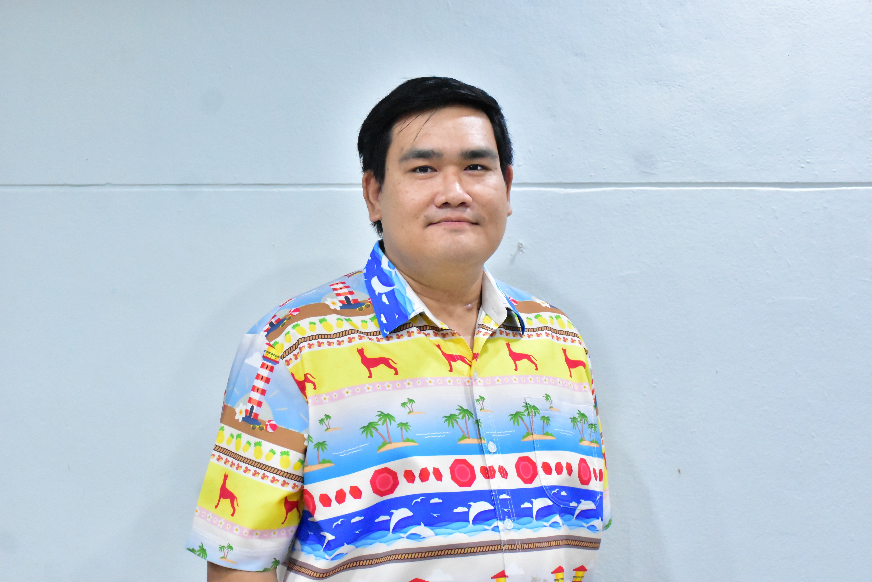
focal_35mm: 63
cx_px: 436
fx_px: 1526
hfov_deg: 31.9
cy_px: 291
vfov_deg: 21.6
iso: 7200
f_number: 5.6
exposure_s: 1/250
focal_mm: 42
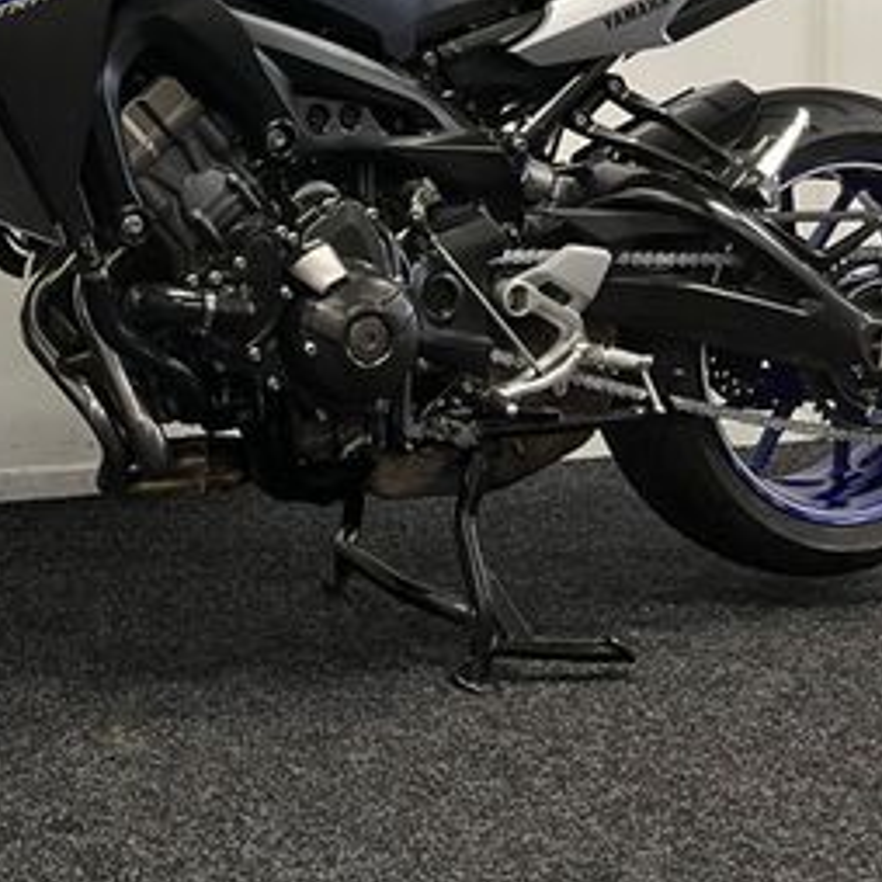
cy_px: 80
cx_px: 66
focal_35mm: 58
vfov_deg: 28.4
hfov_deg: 28.3
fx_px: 1672
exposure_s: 1/50
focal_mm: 5.1
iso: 80
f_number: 1.6
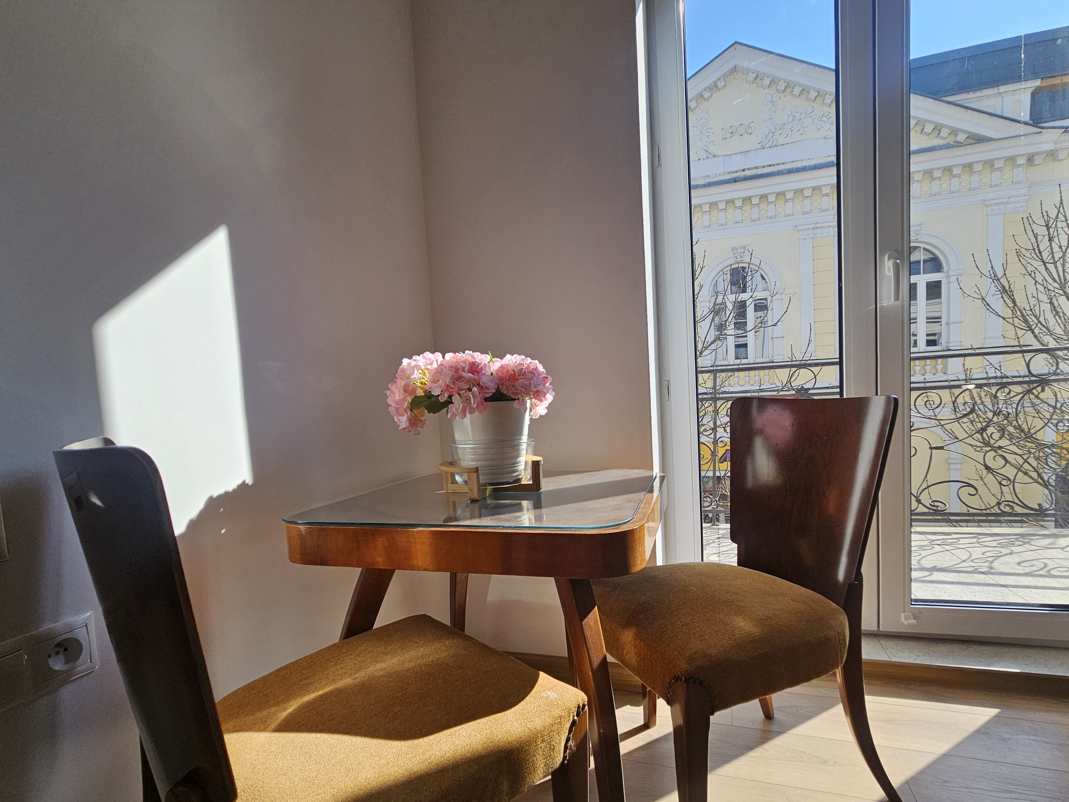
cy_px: 437
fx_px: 494
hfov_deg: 94.5
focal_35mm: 16
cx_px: 541
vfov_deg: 77.9
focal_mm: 2.2
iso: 50
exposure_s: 1/848
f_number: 2.2
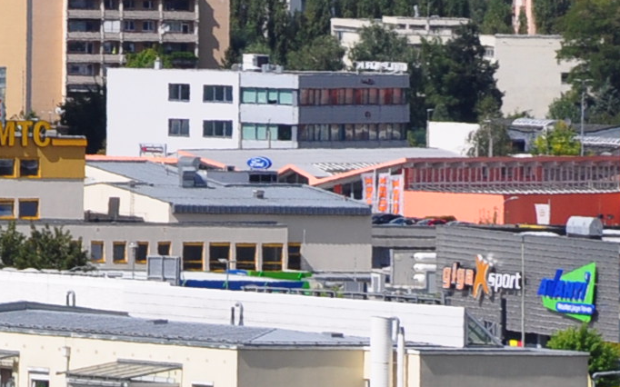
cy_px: -270
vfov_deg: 1.7
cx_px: -745
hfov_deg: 2.8
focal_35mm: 756
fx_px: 12779
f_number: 10
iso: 200
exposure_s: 1/320
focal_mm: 105
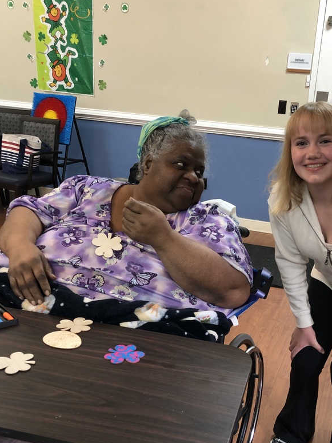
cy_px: 268
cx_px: 213
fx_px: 473
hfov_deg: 38.3
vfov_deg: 49.8
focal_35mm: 37
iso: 40
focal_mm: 3.99
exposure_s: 1/15
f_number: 1.8
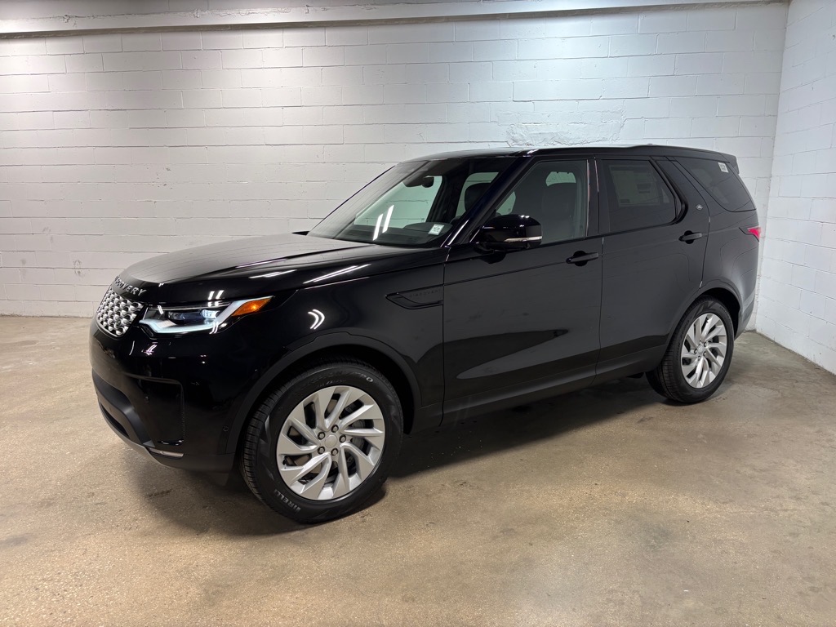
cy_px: 314
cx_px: 418
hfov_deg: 67.3
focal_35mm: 26
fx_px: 628
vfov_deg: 53.1
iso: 50
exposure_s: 1/250
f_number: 1.6
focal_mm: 5.96
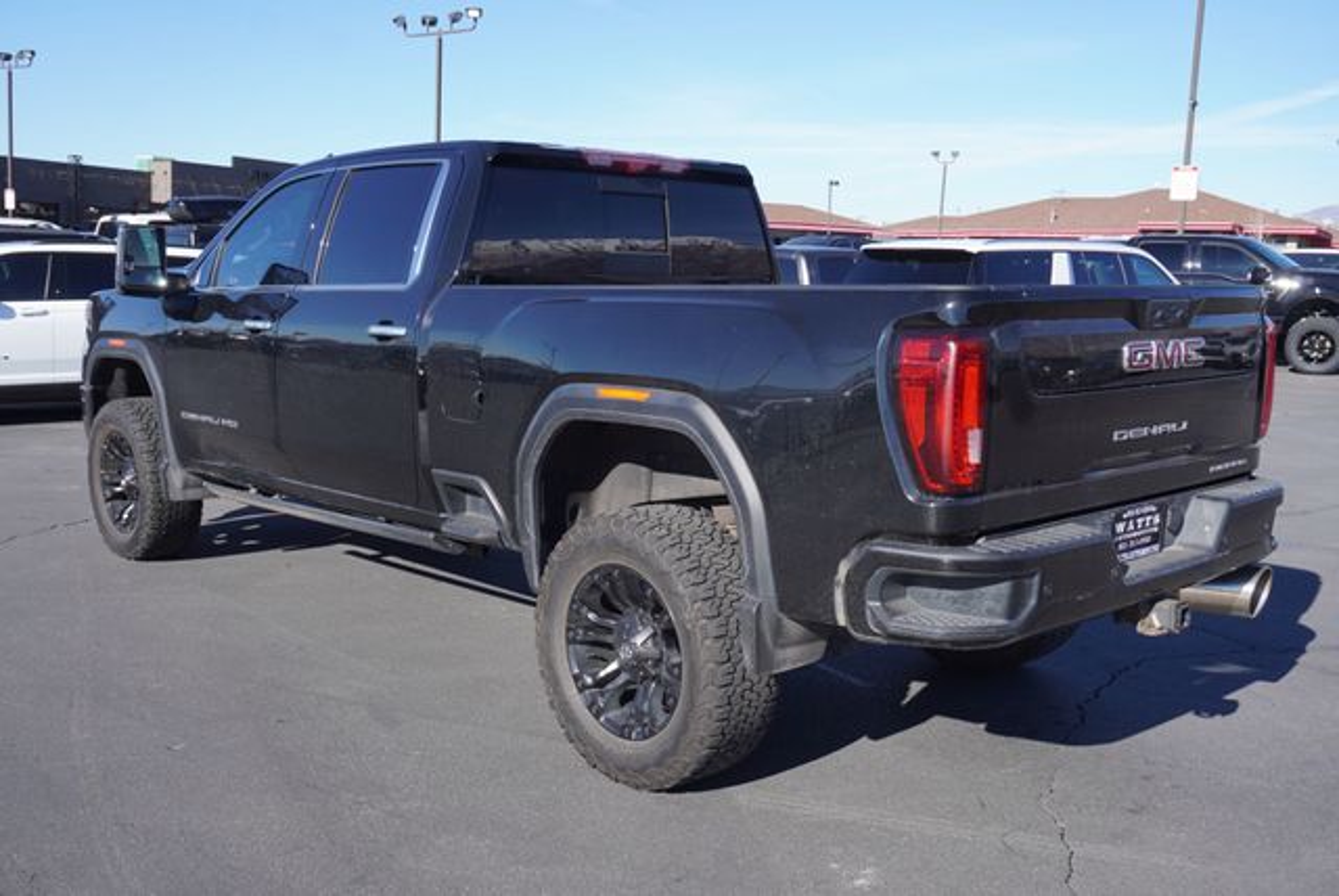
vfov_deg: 38.4
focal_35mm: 34
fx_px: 1284
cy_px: 448
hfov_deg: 55.1
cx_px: 670
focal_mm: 23
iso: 100
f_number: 7.1
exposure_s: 1/200
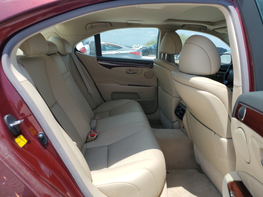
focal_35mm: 26
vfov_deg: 53.1
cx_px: 132
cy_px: 98
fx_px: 198
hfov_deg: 67.3
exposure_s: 1/2000
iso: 50
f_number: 1.5
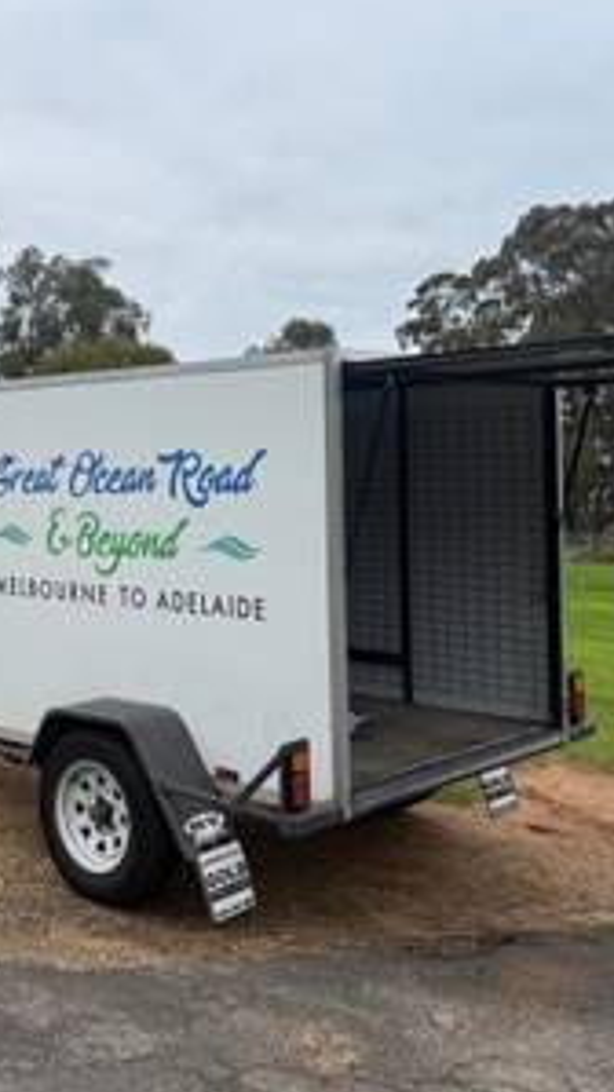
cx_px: 91
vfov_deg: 48.2
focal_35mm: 42
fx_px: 1217
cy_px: 464
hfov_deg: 27.5
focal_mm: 6.76
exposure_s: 1/2110
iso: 80
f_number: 1.78
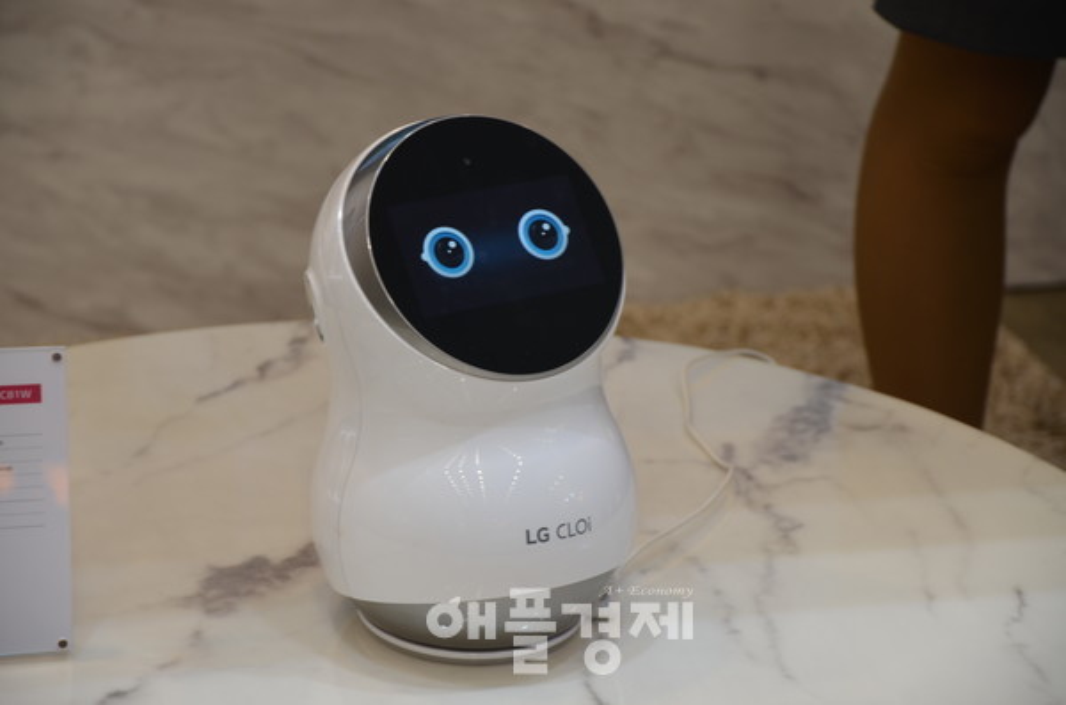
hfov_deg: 15.2
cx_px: 533
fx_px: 3988
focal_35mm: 135
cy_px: 352
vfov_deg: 10.1
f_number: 5.6
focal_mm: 90
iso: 200
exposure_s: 1/15
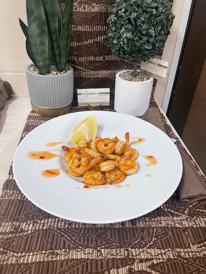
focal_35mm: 26
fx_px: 206
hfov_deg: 53.1
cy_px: 137
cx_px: 103
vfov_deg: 67.3
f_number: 1.6
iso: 250
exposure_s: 1/50
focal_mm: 4.2
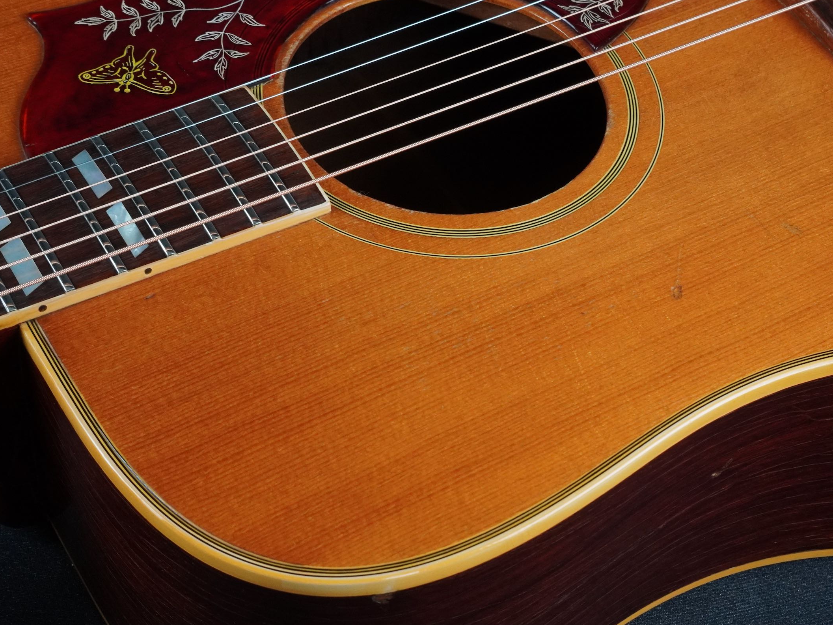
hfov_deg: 27.1
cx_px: 493
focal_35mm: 72
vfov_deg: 20.5
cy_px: 285
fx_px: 1725
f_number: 11
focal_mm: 35
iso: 2000
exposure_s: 1/60
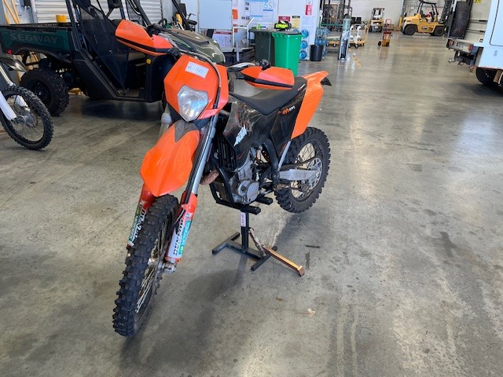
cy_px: 188
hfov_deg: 67.3
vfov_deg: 53.1
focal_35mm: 26
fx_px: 378
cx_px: 252
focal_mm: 5.1
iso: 80
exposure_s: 1/100
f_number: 1.6
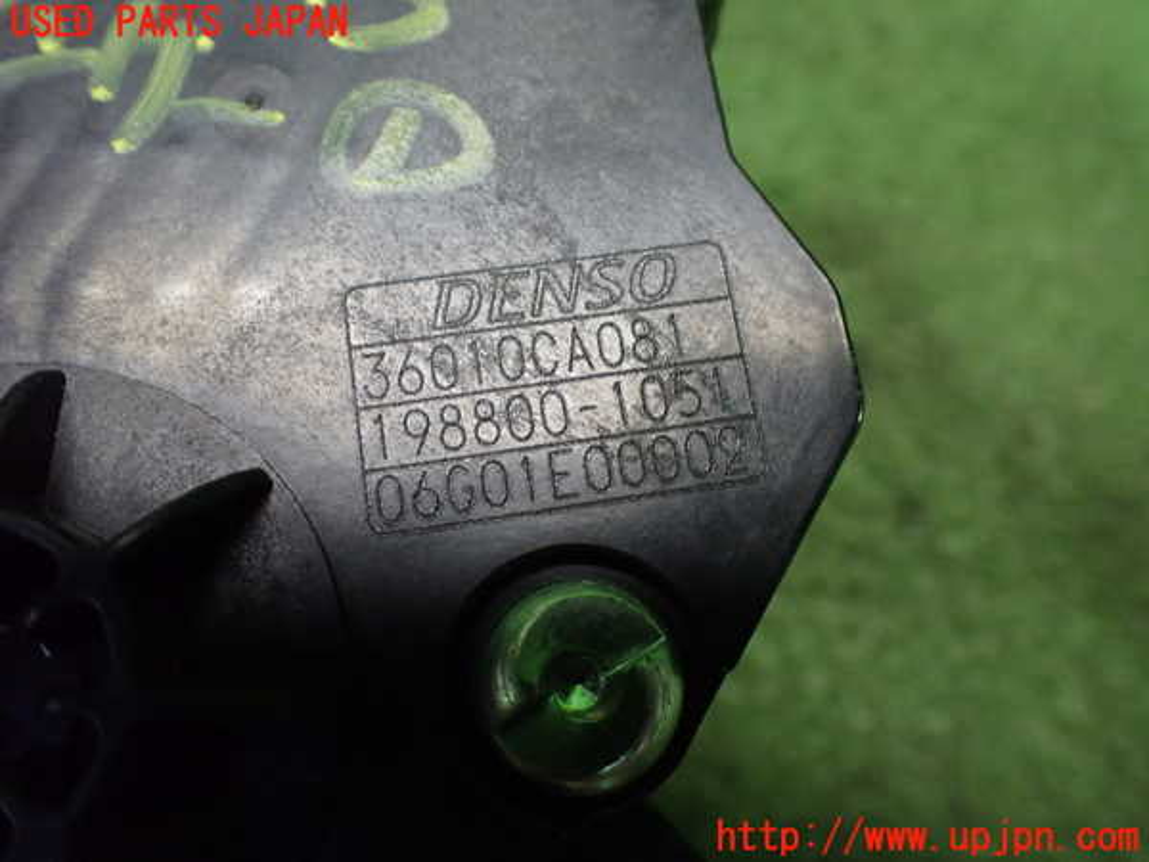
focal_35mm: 30
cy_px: 431
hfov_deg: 60.0
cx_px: 574
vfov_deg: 46.8
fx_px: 996
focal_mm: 5.4
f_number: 2.3
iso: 800
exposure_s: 1/125
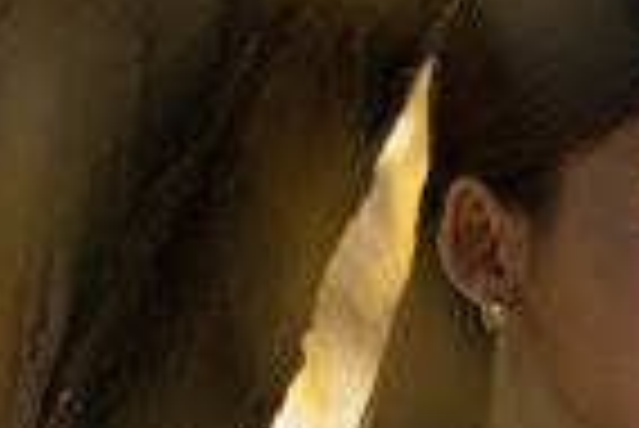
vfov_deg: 4.3
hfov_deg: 6.5
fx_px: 5615
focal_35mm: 316
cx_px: 639
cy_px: 509
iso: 100
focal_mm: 50
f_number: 2
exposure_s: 1/500
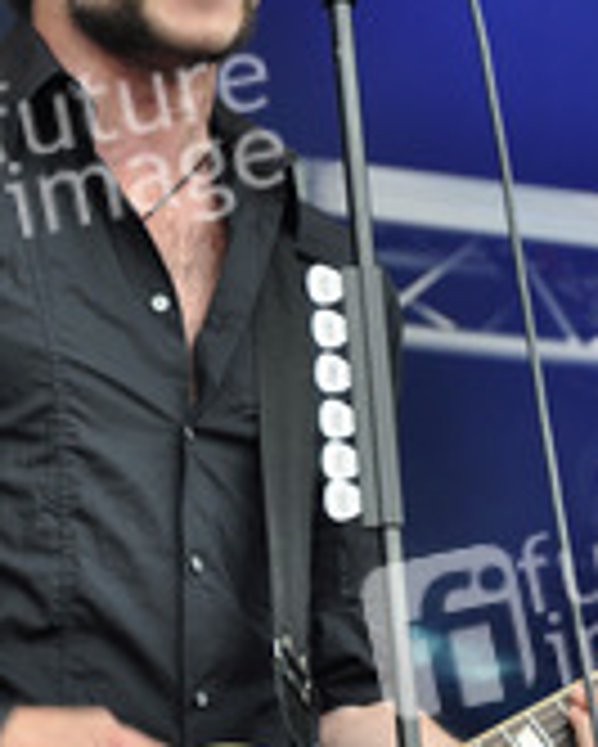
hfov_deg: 5.0
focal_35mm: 312
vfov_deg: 6.2
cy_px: 387
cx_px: 184
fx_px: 6896
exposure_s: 1/160
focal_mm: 92
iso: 500
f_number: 5.6
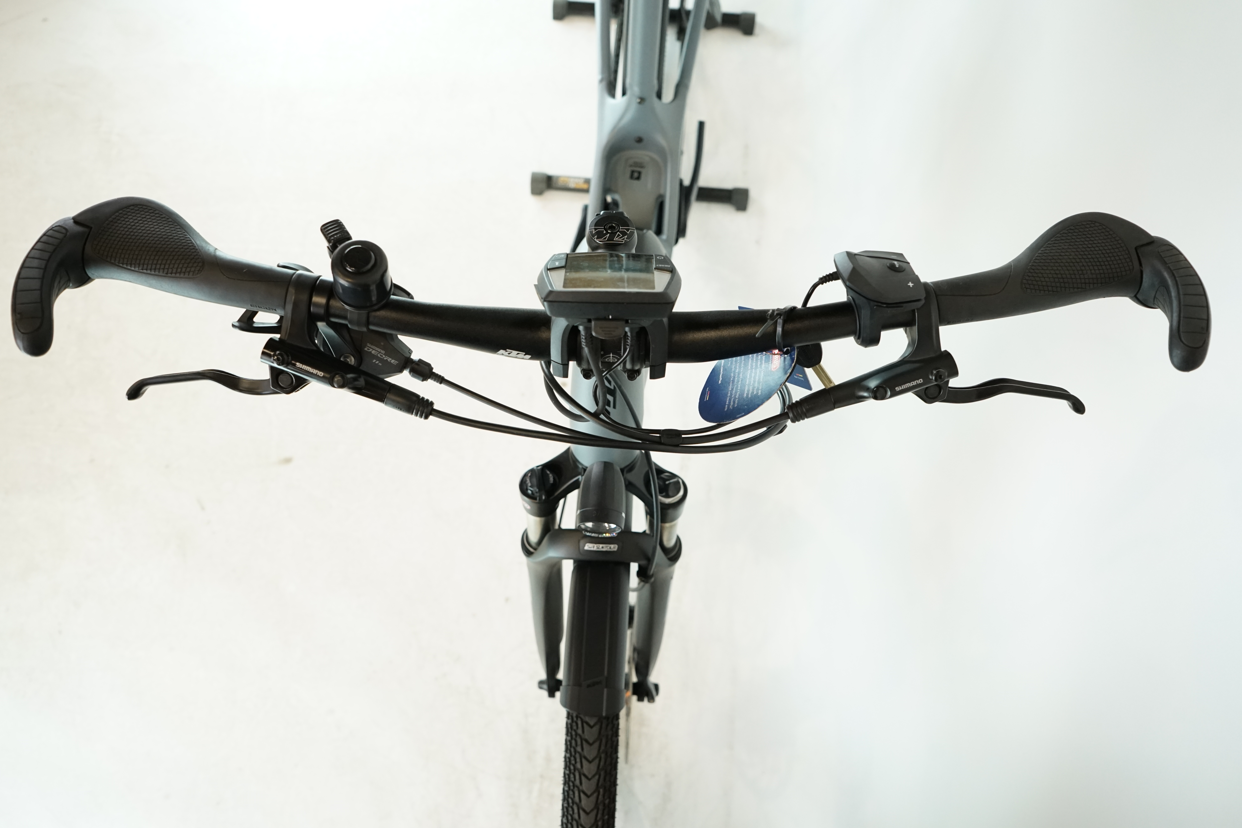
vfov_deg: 46.4
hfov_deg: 65.5
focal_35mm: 28
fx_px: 966
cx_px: 621
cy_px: 414
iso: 2000
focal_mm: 28
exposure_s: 1/200
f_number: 5.6
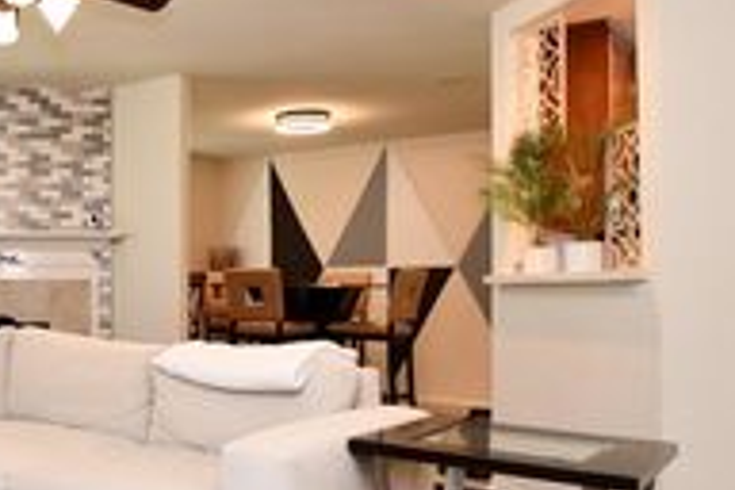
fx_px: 796
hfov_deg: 44.5
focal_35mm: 39
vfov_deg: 34.1
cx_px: 57
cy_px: 281
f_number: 4
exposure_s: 1/60
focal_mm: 10
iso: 500
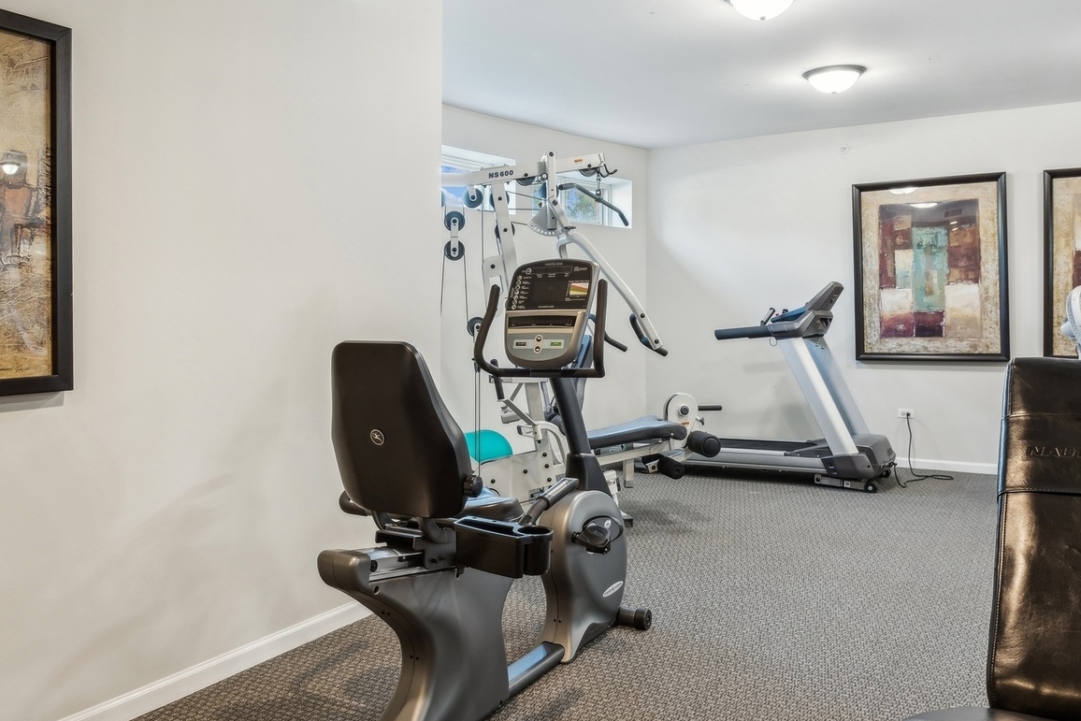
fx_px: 1051
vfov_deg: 37.8
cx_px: 519
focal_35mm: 35
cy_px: 335
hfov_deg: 54.4
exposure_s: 1/2.5
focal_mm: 25
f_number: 8
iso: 400
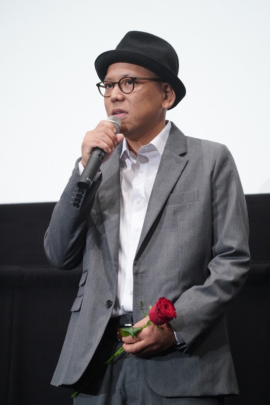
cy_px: 202
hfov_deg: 9.4
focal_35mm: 146
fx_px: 1643
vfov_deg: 14.1
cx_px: 135
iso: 8000
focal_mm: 146
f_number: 4
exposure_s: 1/100
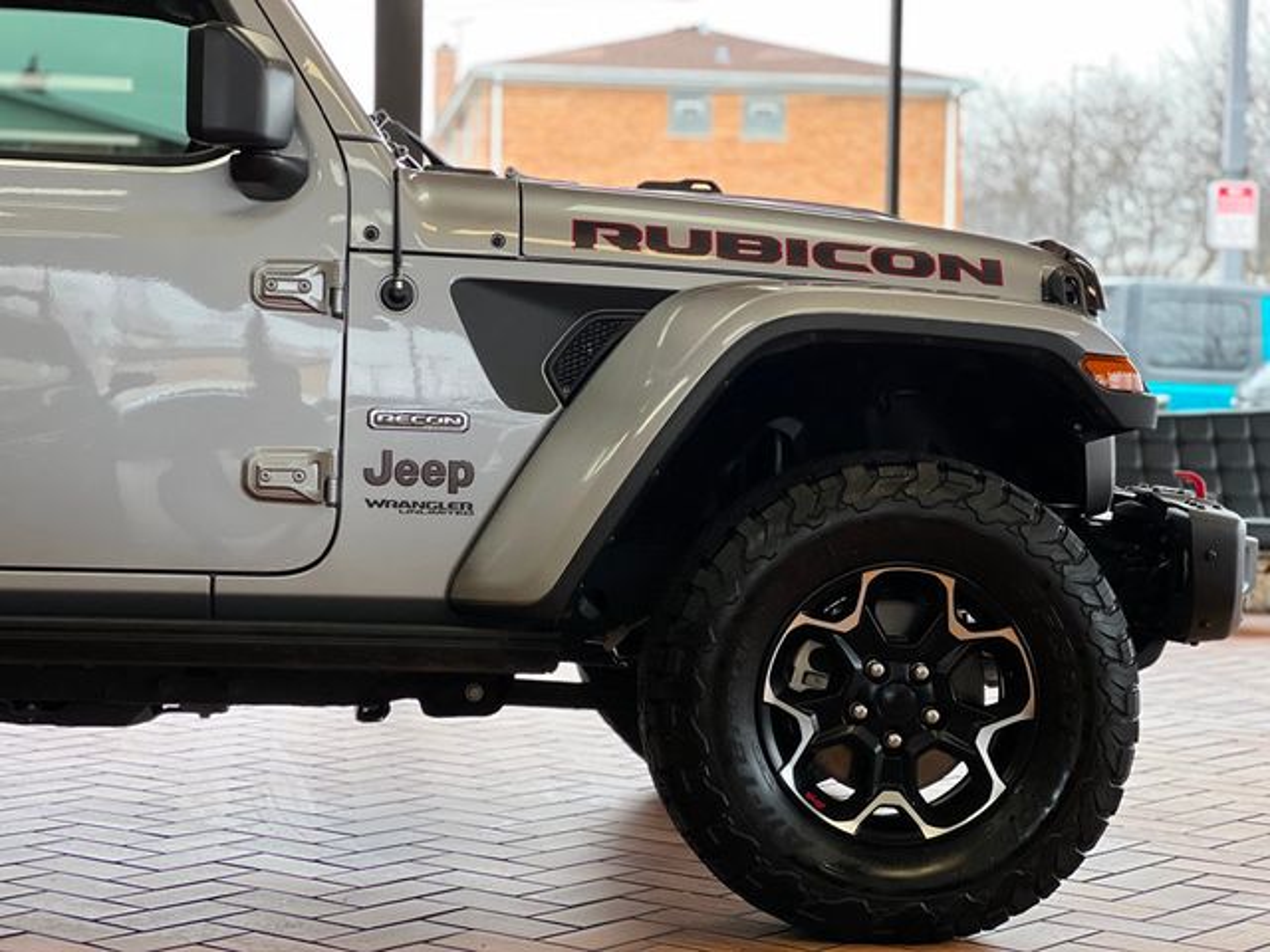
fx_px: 2825
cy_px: 476
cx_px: 635
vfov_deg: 19.1
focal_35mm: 77
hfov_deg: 25.3
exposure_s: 1/120
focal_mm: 9
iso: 250
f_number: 2.8
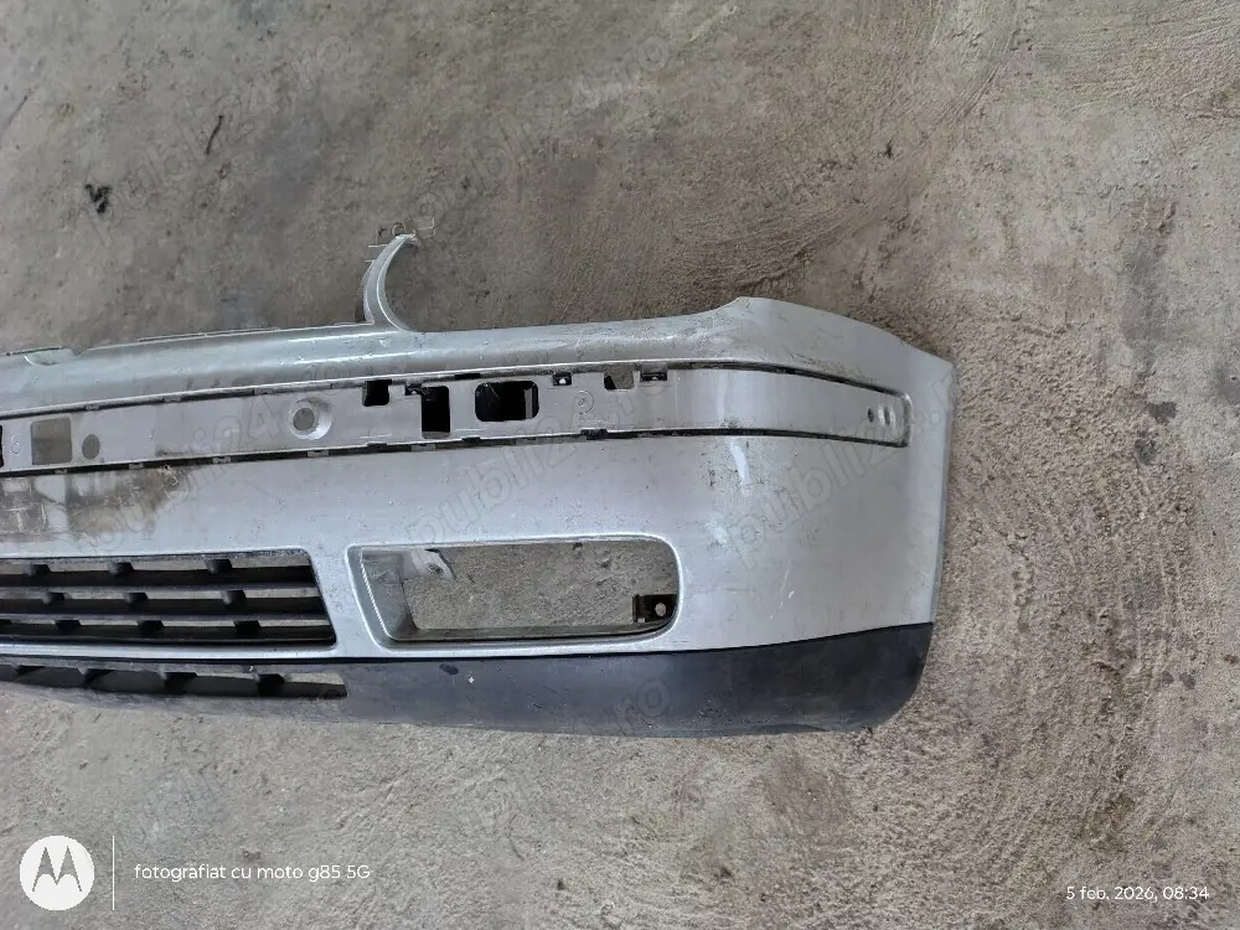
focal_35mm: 25
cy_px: 465
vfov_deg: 54.9
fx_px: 896
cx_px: 620
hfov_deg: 69.4
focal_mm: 4.71
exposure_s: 1/50.3
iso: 1962
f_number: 1.7
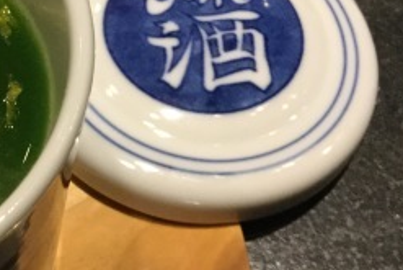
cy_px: 150
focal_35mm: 83
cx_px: 32
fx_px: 930
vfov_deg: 16.5
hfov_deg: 23.7
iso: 250
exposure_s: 1/30
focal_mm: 3.3
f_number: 2.4
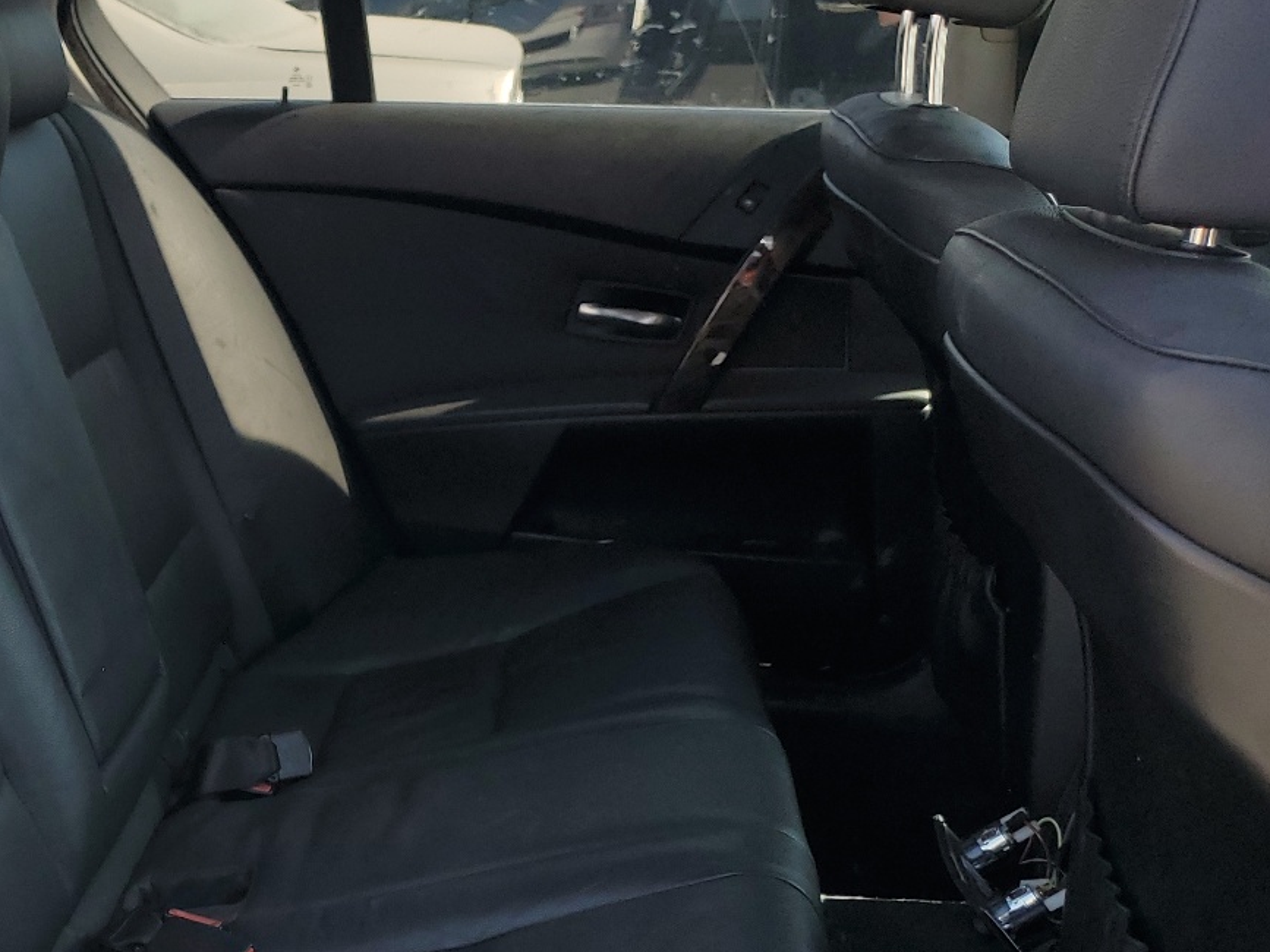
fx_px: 1761
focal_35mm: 48
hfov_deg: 36.9
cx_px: 108
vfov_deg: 29.6
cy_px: 756
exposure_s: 1/588
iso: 50
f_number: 1.5
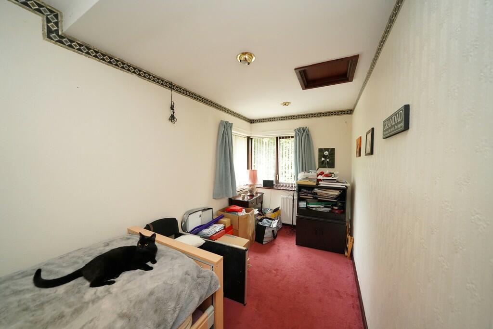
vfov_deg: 90.0
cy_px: 164
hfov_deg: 112.6
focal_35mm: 12
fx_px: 164
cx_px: 246
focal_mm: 12
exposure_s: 1/160
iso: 4000
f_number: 4
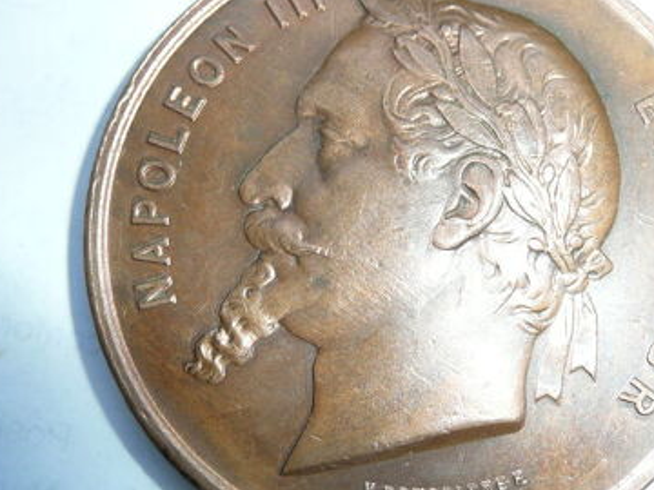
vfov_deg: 30.3
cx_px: 380
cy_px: 250
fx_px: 907
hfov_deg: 39.5
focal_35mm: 48
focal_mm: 4.9
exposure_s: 1/30
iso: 100
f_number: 3.4
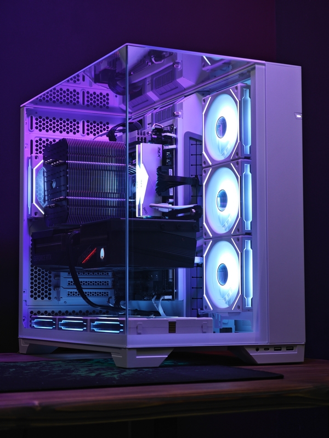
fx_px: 950
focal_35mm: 75
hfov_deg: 19.6
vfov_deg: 26.0
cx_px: 164
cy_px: 219
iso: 50
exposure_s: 1/5
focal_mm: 12.28
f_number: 1.8
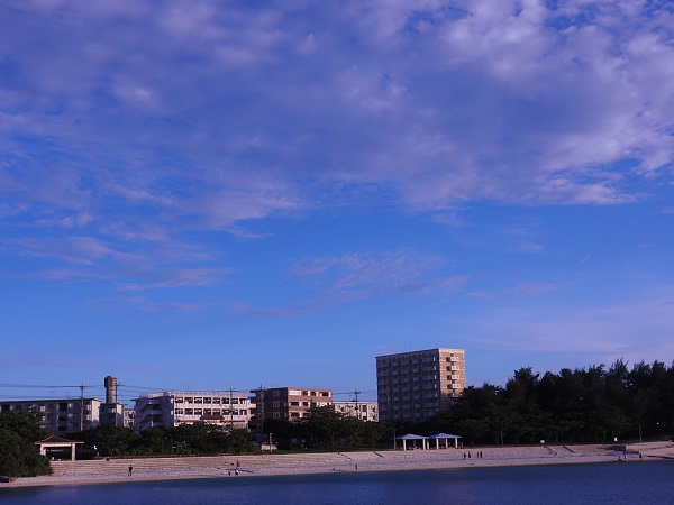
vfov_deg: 26.6
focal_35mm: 55
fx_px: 1071
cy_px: 252
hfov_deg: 34.9
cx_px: 337
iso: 100
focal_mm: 9.9
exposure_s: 1/1000
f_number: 4
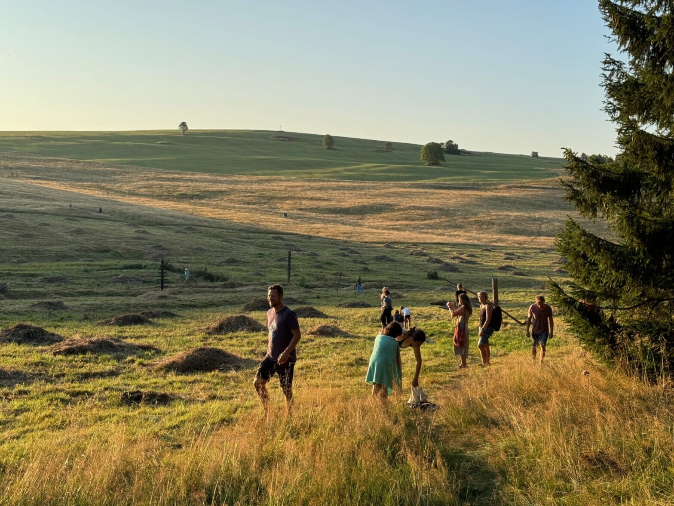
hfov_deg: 39.7
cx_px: 337
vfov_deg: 30.3
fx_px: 935
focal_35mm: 48
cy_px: 253
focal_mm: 6.76
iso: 64
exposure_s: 1/1076
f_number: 1.78
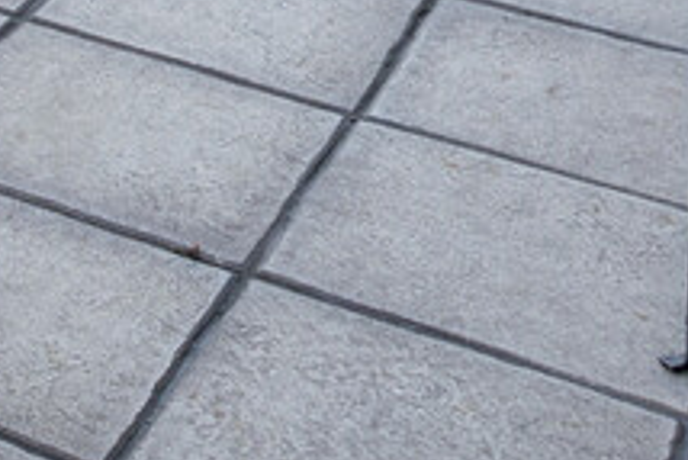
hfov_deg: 14.4
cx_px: -672
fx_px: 2276
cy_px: -1110
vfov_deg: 8.6
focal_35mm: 119
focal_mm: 17
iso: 100
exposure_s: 1/13
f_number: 8
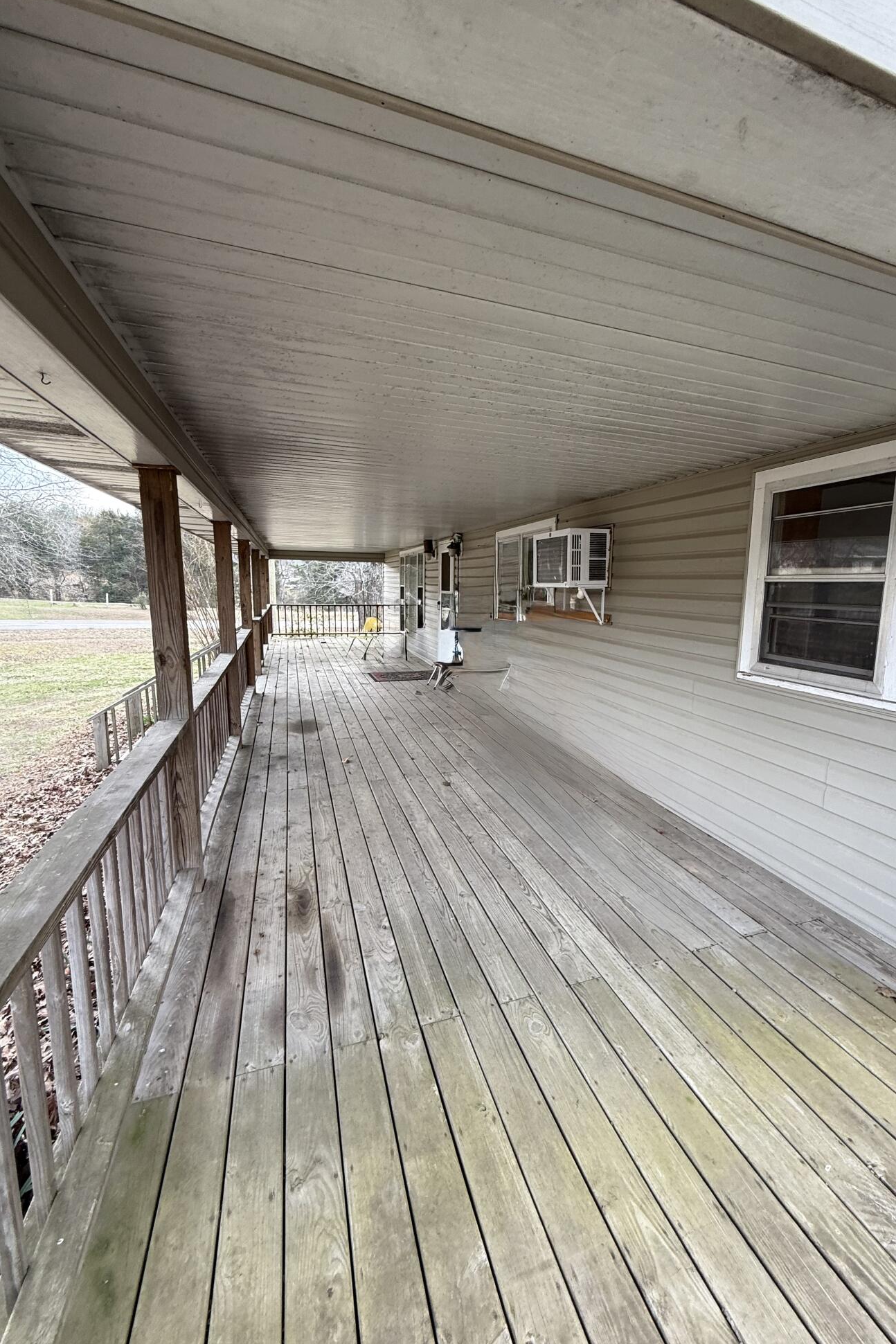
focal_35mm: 15
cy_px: 674
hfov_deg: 77.1
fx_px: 560
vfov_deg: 100.4
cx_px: 496
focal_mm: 2.22
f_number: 2.2
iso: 50
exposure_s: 1/99
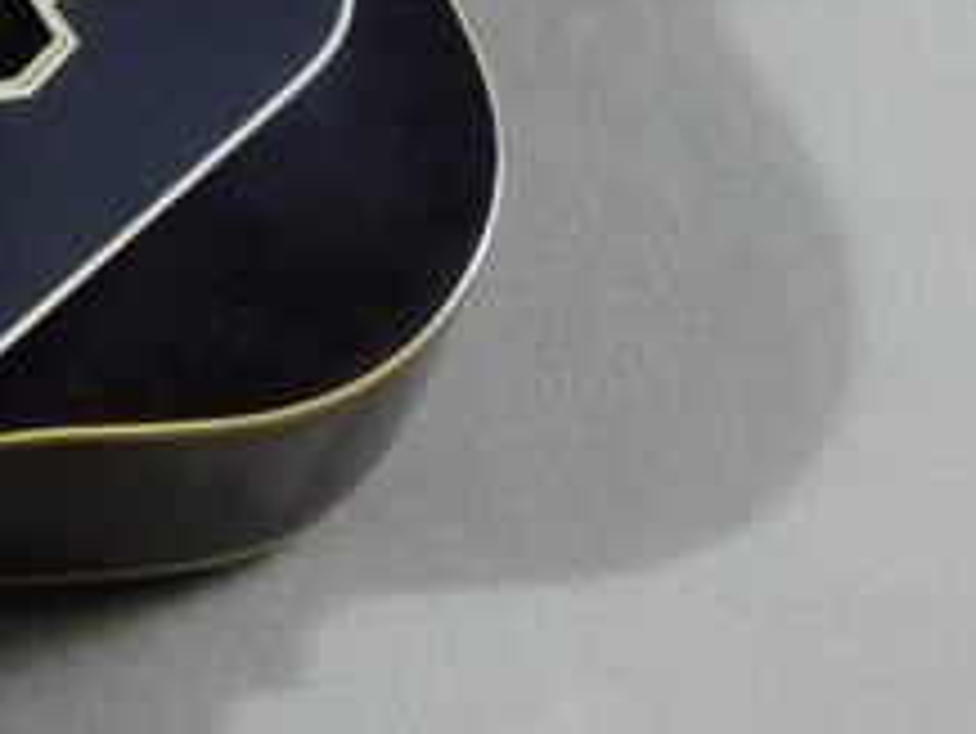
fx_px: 5163
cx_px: -436
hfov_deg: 10.5
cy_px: 306
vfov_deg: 8.1
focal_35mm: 183
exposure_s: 1/6
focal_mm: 10.5
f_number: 4.5
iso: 800
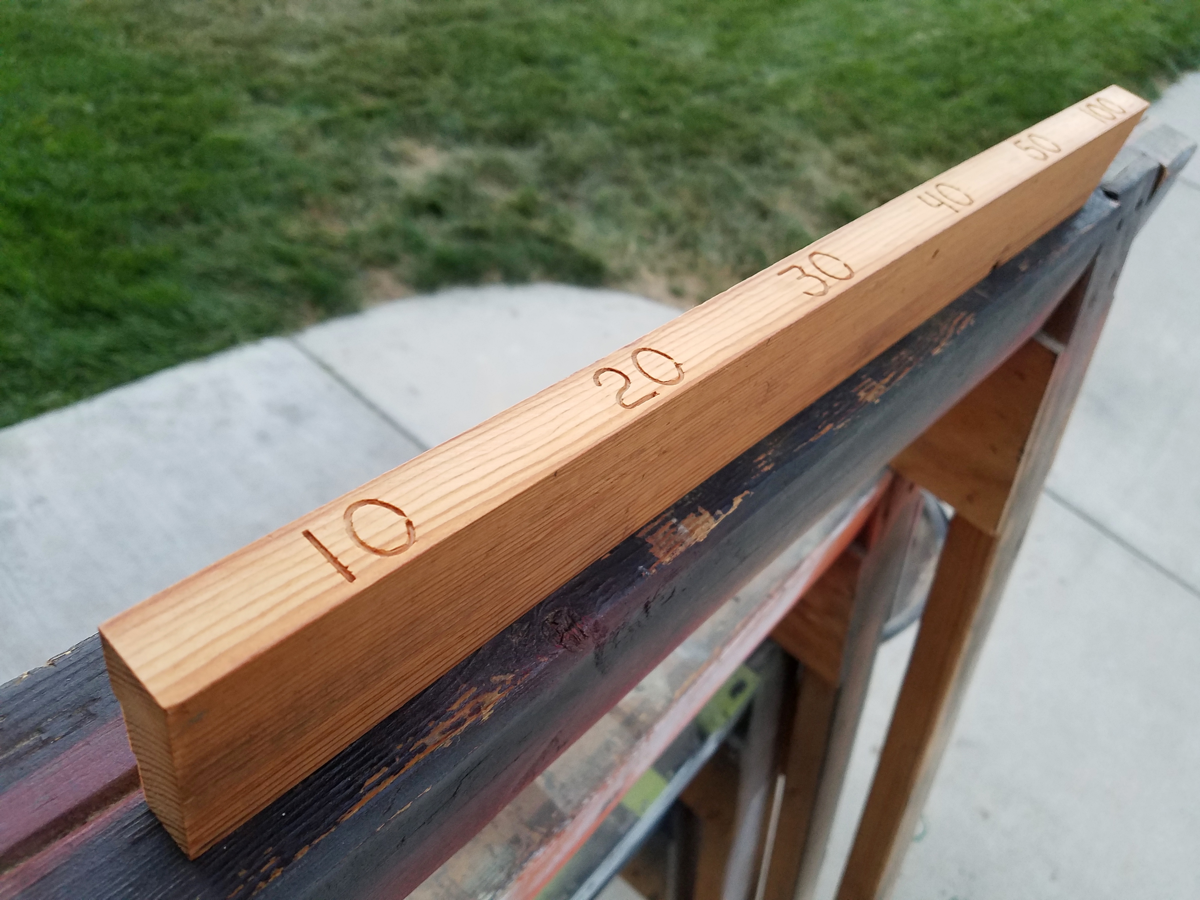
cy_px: 450
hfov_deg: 67.3
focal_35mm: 26
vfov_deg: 53.1
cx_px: 600
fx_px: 901
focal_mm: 4.2
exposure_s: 1/24
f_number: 1.7
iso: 125
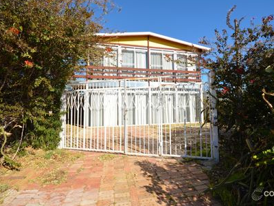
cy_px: 100
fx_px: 135
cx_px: 146
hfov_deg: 90.9
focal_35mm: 17
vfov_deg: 74.7
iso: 100
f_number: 9
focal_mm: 10
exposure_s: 1/200
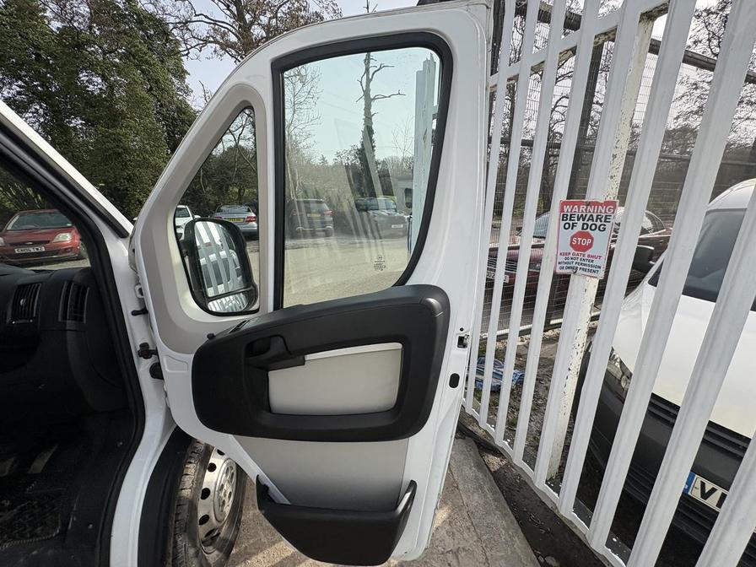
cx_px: 378
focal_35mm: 14
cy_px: 284
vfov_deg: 85.7
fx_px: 306
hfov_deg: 102.1
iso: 64
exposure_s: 1/1006
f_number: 2.2
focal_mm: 2.22
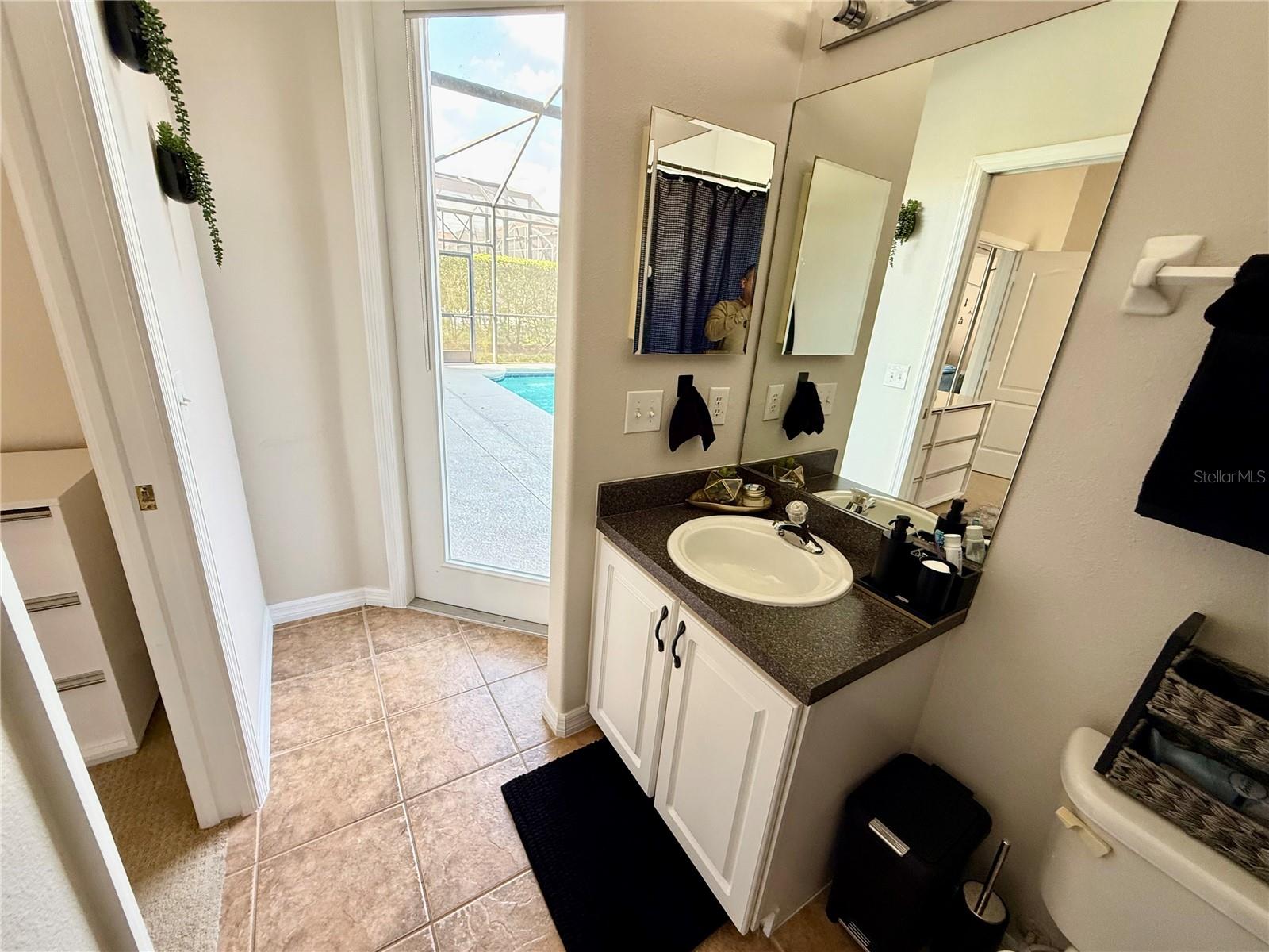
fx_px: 513
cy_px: 476
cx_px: 634
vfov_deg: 85.7
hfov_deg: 102.1
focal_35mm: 14
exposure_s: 1/99
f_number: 2.2
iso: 250
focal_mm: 2.22
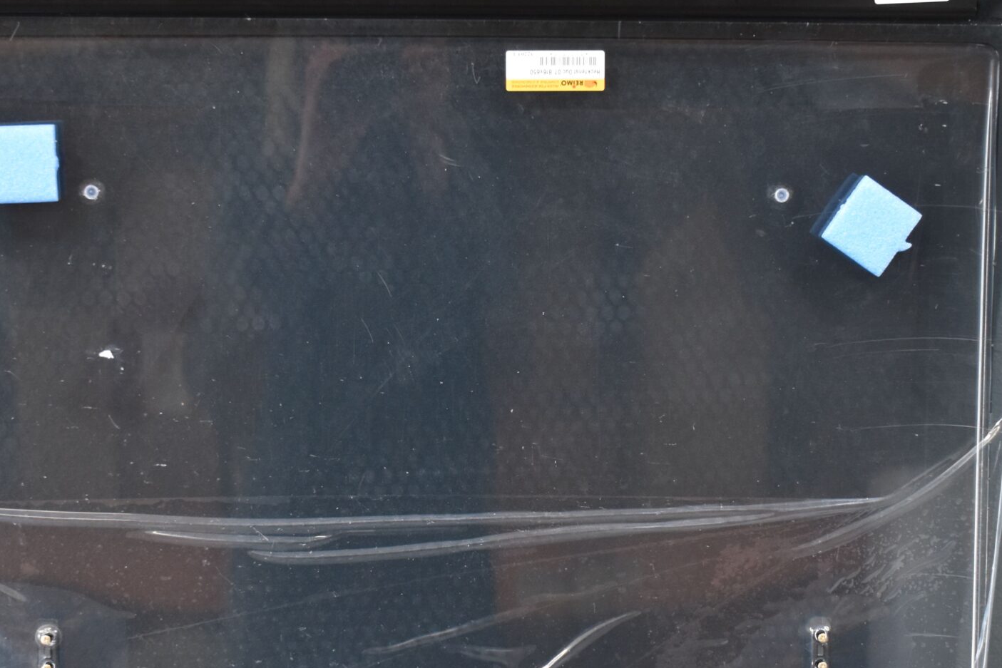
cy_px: 424
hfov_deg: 24.8
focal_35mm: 82
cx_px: 467
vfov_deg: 16.6
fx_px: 2282
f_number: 4.2
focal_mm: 30
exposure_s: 1/125
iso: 900
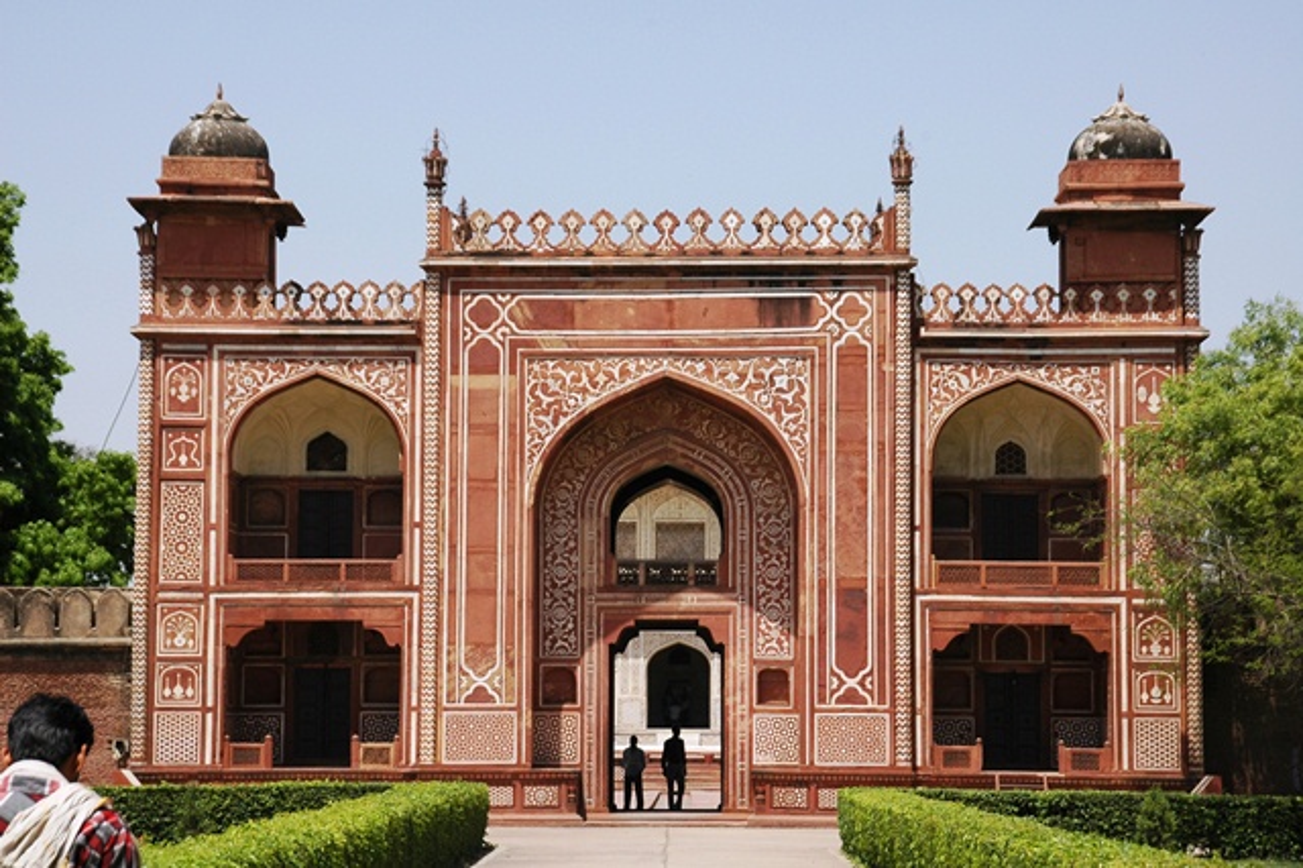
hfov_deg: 18.2
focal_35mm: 112
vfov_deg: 12.2
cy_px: 434
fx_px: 4070
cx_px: 652
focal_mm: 75
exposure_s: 1/320
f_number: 11
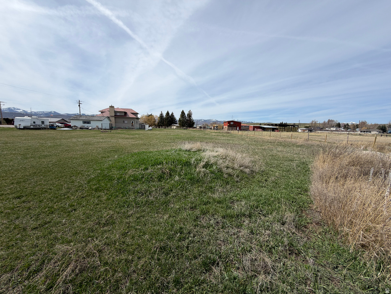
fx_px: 158
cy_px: 147
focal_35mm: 14
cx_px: 196
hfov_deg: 102.1
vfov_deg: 85.7
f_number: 2.2
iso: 20
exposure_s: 1/1368
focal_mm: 2.22
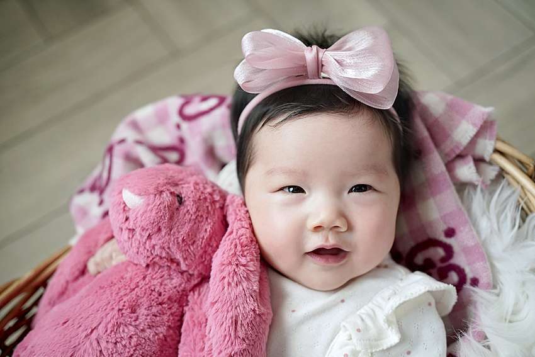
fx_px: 743
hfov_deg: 39.6
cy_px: 178
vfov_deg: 27.0
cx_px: 268
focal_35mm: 50
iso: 1250
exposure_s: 1/250
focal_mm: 50
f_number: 2.8
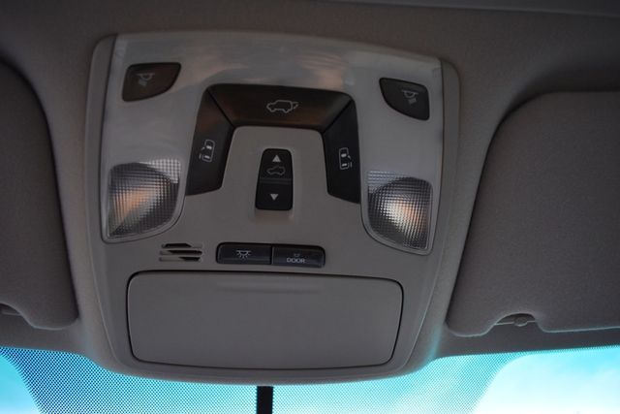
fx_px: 465
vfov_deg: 48.0
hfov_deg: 67.4
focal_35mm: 27
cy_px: 207
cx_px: 310
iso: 560
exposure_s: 1/250
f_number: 3.5
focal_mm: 18
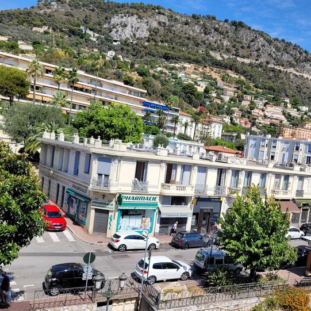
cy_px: 170
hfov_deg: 47.5
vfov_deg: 48.4
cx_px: 211
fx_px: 346
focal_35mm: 34
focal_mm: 5.4
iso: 40
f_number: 1.8
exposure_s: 1/2790
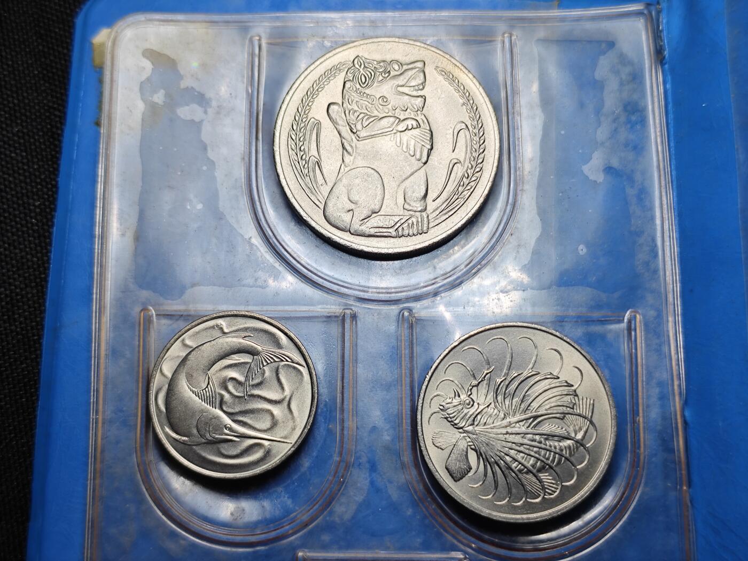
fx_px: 1059
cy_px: 280
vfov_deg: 29.7
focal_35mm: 49
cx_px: 374
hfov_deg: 38.9
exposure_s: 1/182
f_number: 1.6
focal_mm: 5.84
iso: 50
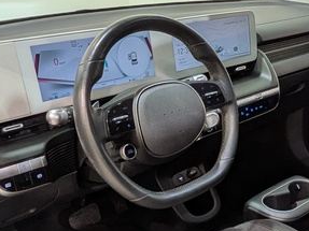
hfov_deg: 38.0
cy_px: 175
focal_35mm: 50
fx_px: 446
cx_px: 189
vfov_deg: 28.6
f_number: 2.2
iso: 55
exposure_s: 1/25
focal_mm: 1.83
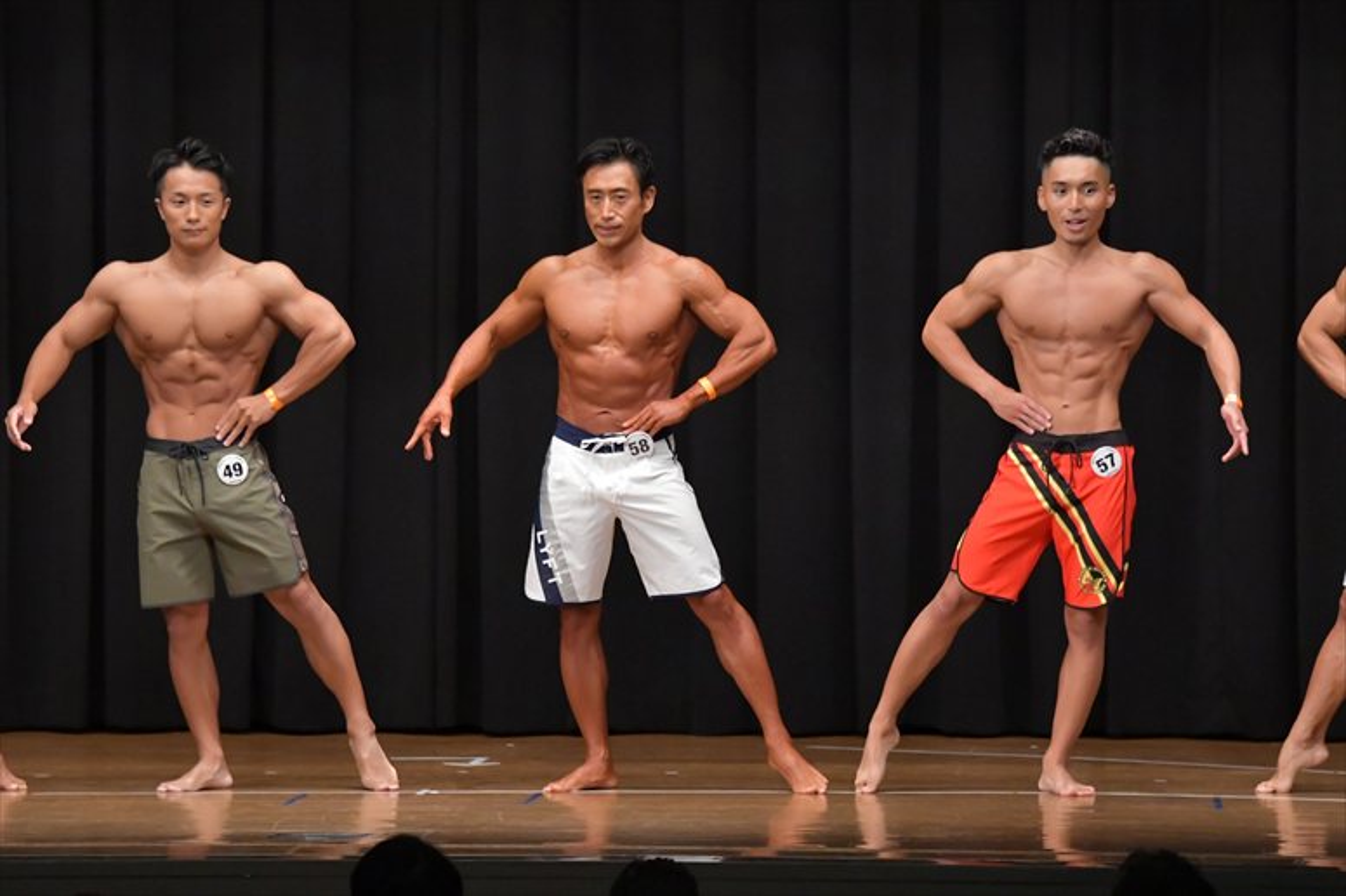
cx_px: 673
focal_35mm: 202
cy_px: 448
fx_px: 7549
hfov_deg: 10.2
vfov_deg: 6.8
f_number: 5.6
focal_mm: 135
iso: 6400
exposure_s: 1/400
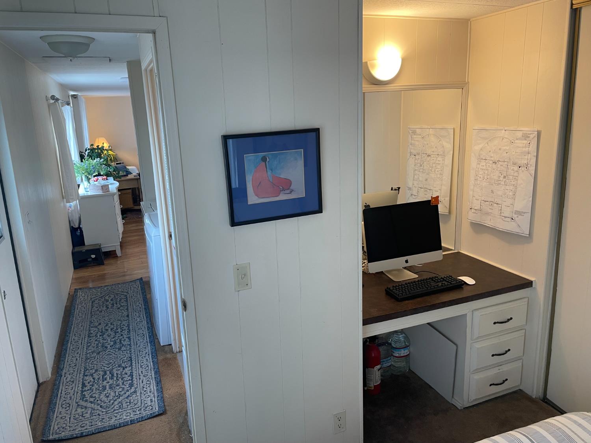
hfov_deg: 67.3
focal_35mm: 26
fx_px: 444
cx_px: 296
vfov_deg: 53.1
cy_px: 222
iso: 100
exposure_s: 1/60
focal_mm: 4.2
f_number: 1.6
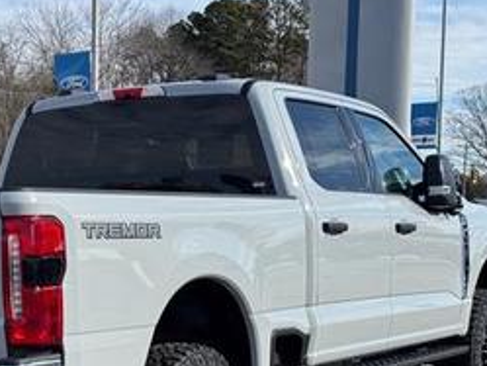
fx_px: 1365
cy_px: 301
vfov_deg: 15.1
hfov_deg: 19.9
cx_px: 76
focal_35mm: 97
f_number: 1.78
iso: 64
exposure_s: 1/3425
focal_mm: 6.76
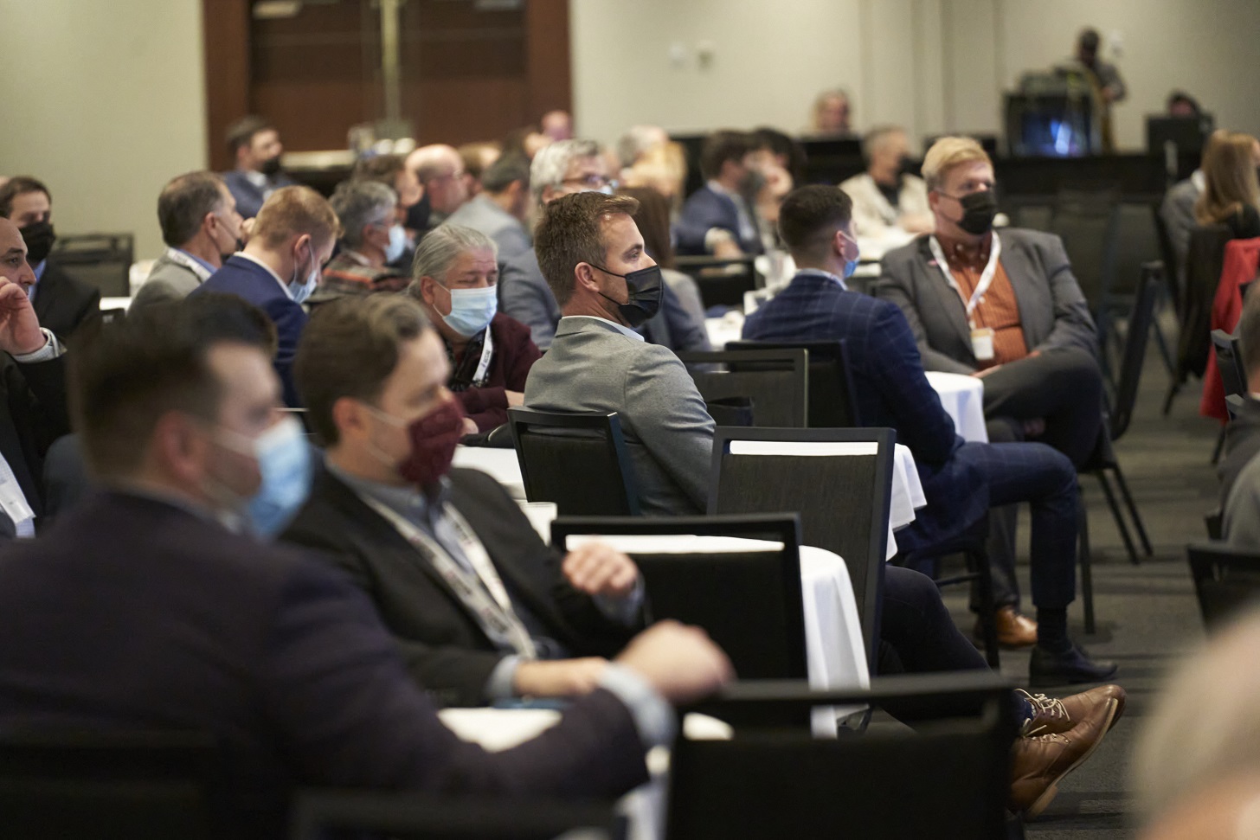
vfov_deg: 6.9
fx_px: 7000
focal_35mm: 200
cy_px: 420
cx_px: 630
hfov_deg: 10.3
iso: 16000
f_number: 4
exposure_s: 1/160
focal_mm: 200
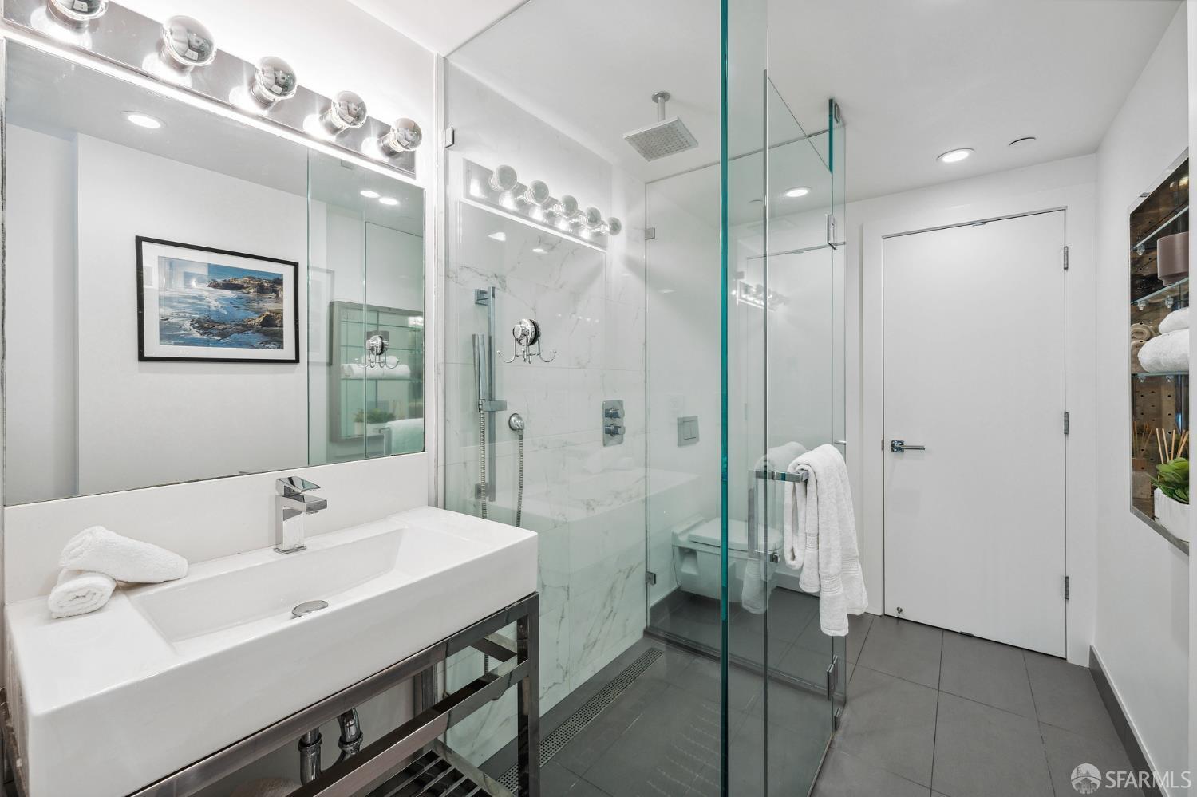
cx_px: 598
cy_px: 398
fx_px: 465
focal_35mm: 14
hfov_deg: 104.3
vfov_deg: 81.2
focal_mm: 14
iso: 100
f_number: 8
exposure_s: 1/8
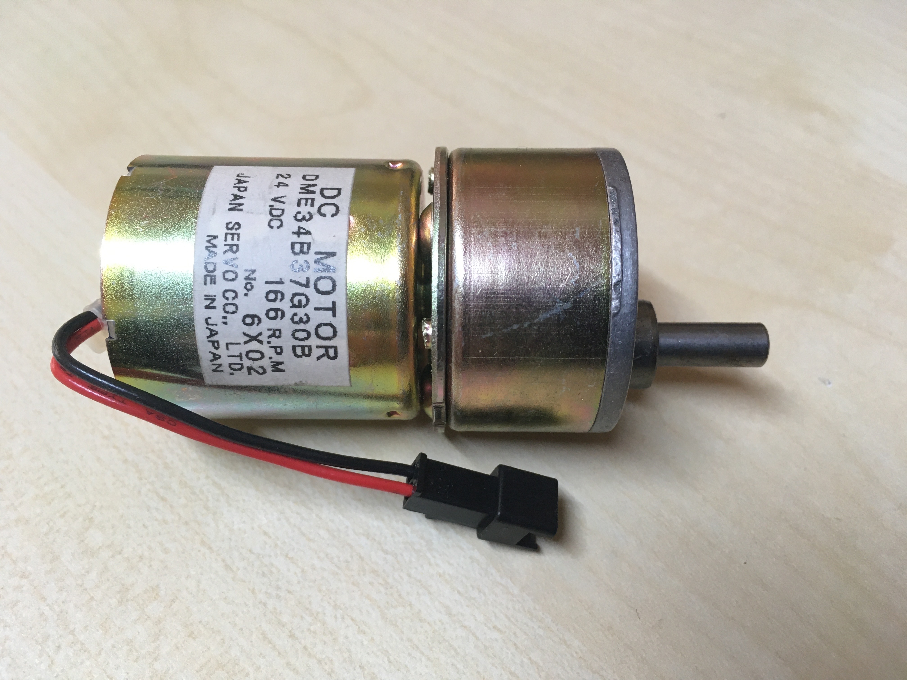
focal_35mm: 29
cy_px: 340
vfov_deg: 48.2
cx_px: 454
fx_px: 760
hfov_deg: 61.7
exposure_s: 1/33
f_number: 2.2
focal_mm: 4.15
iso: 100
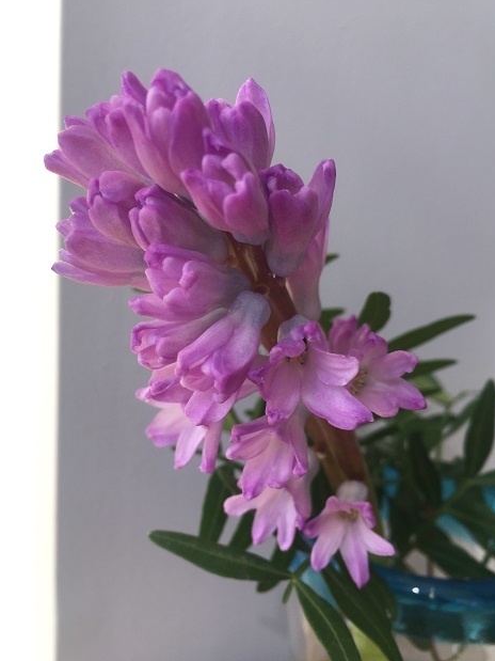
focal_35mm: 30
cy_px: 337
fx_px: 572
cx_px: 253
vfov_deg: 60.0
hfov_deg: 46.8
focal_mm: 4.15
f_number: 2.2
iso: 32
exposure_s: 1/264
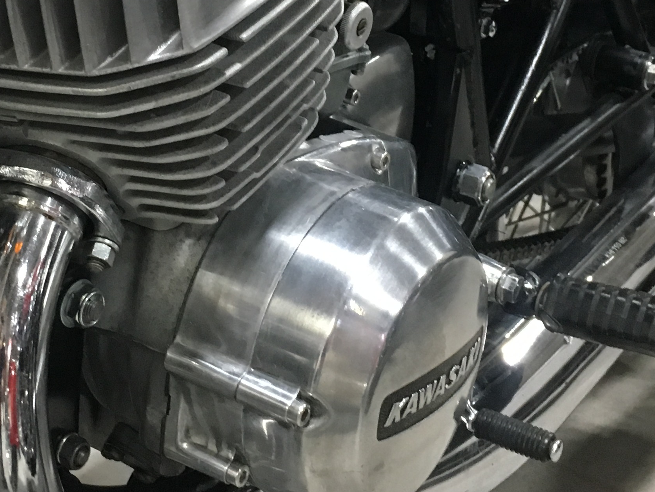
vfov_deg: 20.7
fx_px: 1325
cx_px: 243
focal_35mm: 70
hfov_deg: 27.7
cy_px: 67
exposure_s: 1/17
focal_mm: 4.15
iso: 200
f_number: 2.2
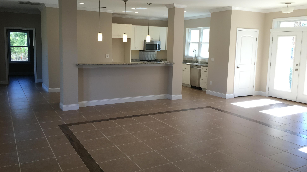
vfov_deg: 36.6
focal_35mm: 32
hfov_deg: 61.0
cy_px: 76
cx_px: 153
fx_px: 260
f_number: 2.2
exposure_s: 1/120
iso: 40
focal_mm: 4.15
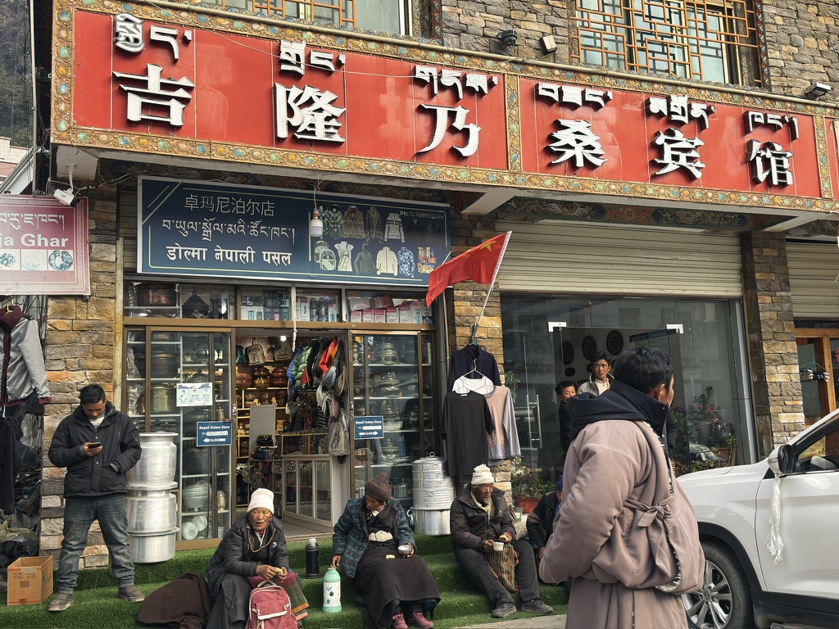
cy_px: 314
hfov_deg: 51.4
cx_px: 420
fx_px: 873
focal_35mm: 36
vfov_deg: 39.7
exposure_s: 1/60
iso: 100
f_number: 1.78
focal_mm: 6.76
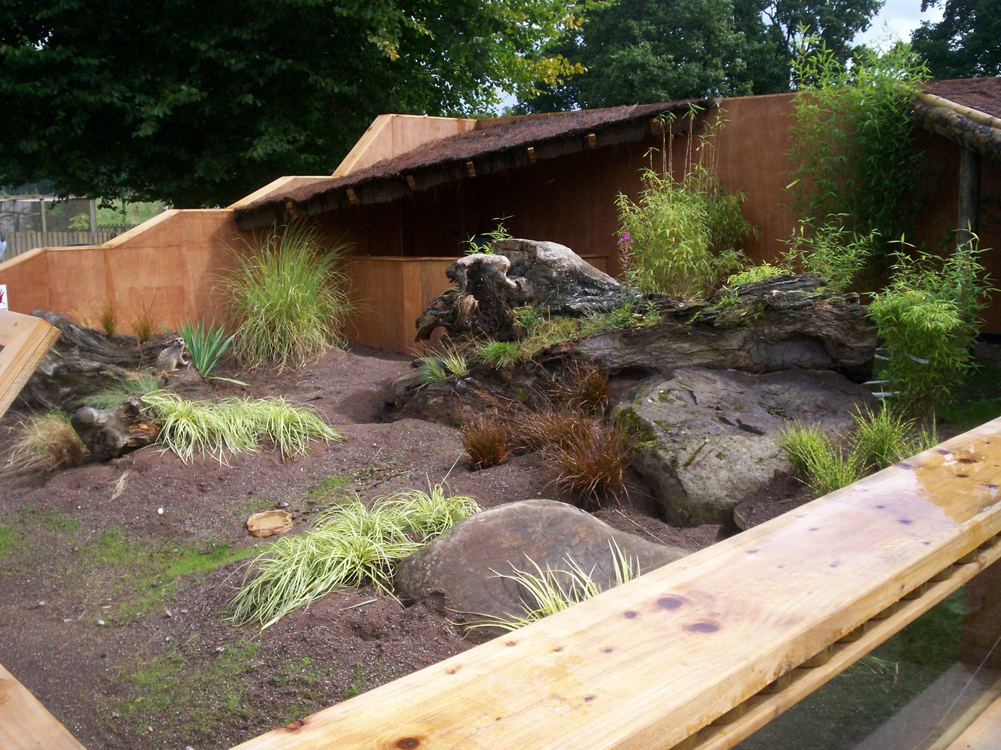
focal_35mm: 36
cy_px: 375
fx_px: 1041
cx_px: 500
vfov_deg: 39.7
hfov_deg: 51.4
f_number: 4.5
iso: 100
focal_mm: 5.9
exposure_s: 1/332
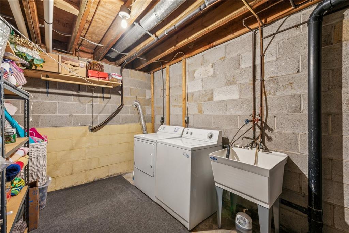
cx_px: 174
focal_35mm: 14
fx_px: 136
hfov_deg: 104.2
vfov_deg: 81.2
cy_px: 116
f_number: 11
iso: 80
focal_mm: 14
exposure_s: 3
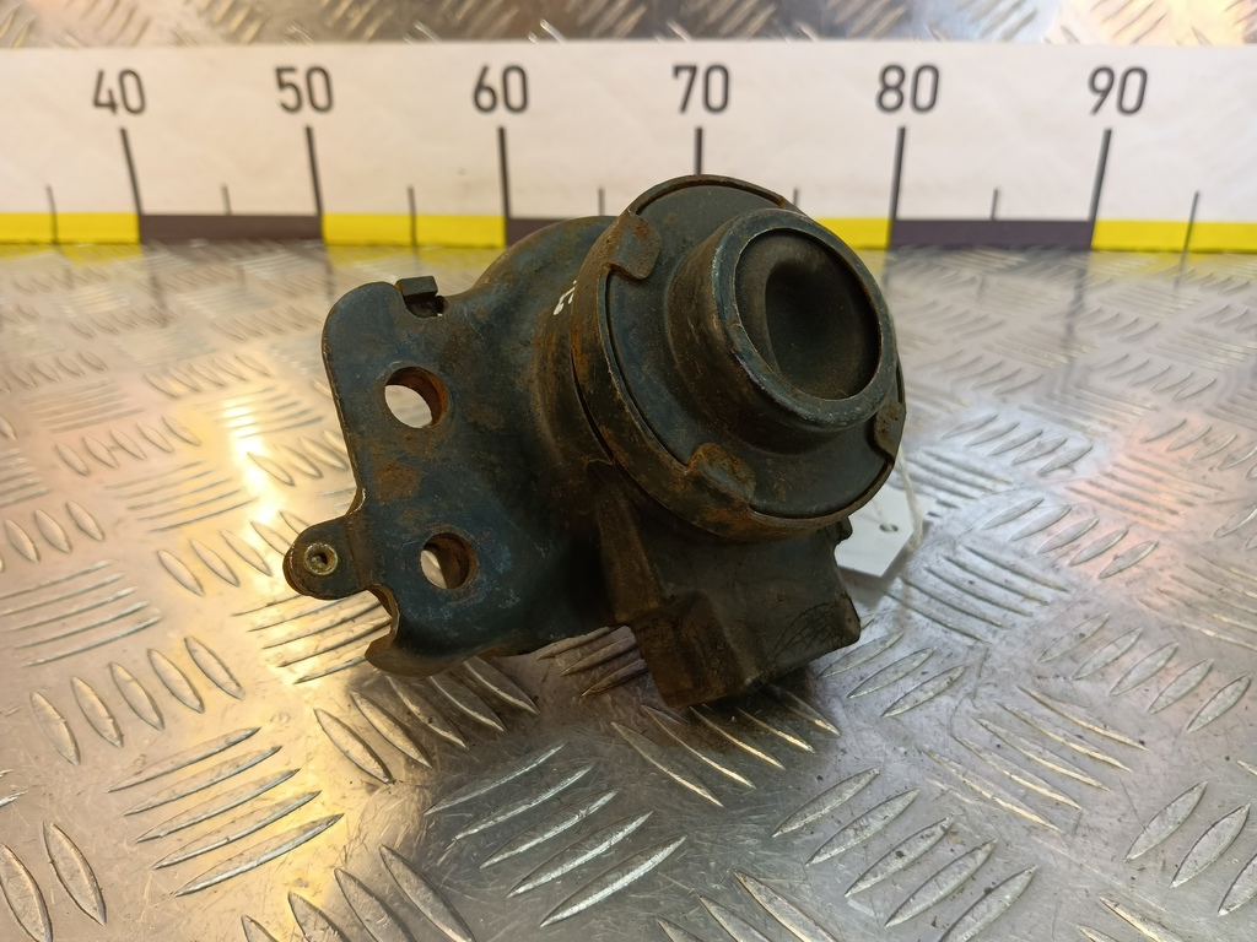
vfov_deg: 58.9
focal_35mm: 23
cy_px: 471
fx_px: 835
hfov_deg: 73.9
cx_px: 628
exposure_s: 1/50
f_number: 1.6
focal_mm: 4.11
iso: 91
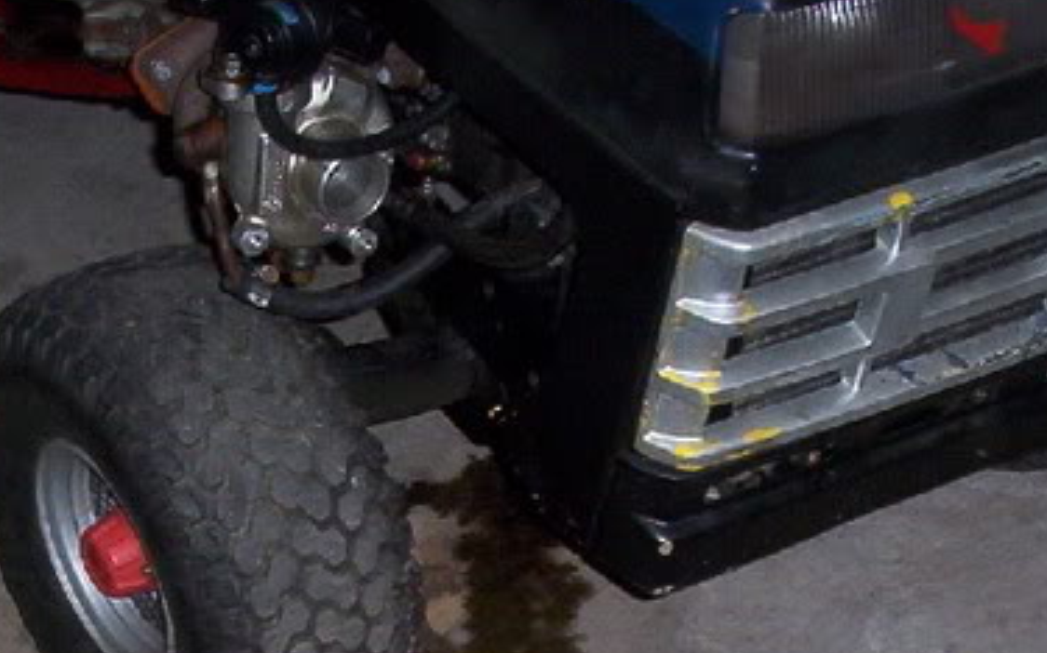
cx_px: 352
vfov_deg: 12.8
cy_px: 887
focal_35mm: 98
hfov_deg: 21.1
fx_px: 2795
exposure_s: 1/30
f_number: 4.5
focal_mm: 6
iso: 140
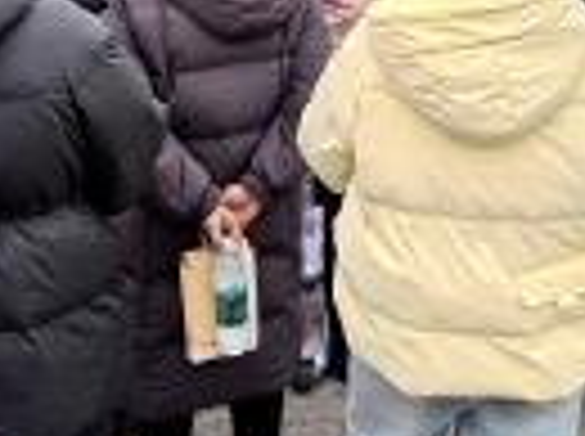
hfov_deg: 26.3
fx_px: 1248
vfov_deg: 18.0
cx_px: 342
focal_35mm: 74
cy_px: -193
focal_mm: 6.98
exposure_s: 1/1034
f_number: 2
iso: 160
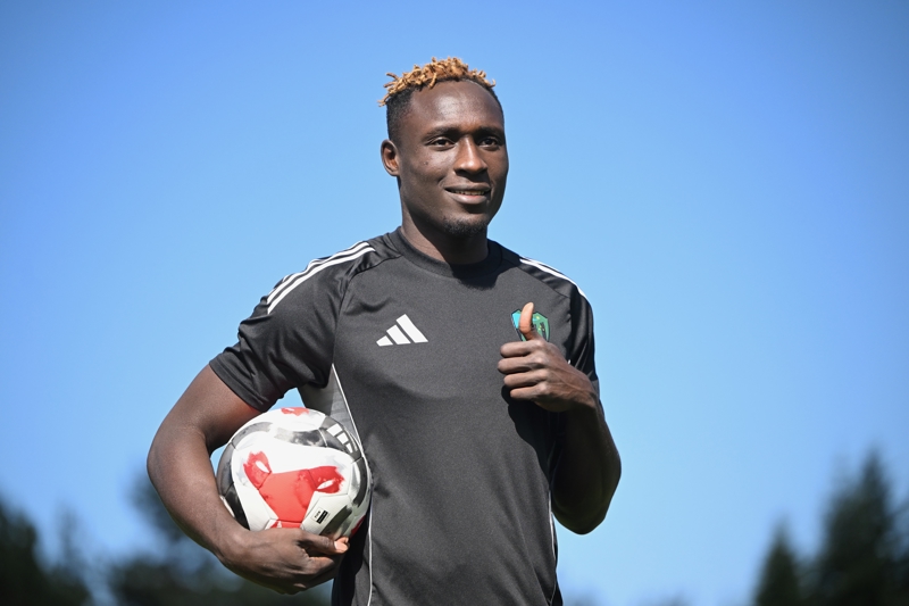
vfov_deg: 9.5
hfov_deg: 14.2
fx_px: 3660
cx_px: 454
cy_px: 303
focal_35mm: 145
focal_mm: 145
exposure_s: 1/10000
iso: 800
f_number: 2.8
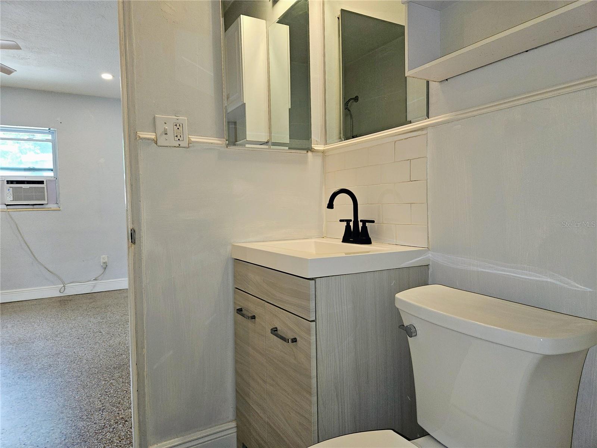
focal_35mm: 23
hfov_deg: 73.9
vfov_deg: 58.9
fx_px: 397
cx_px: 298
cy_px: 224
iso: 80
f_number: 1.8
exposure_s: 1/60
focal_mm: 5.4
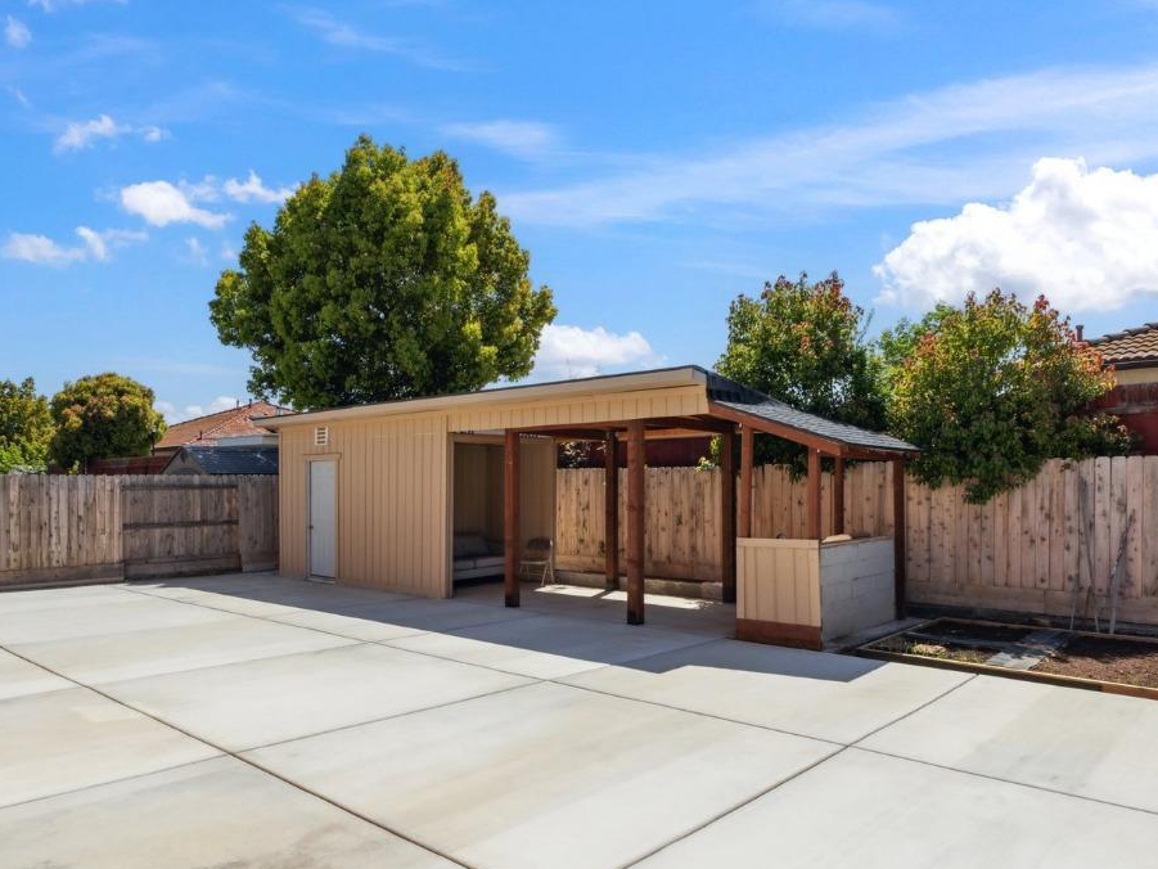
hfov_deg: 71.3
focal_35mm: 24
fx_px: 803
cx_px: 506
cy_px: 499
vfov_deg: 56.6
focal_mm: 10
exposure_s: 1/640
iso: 100
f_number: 8
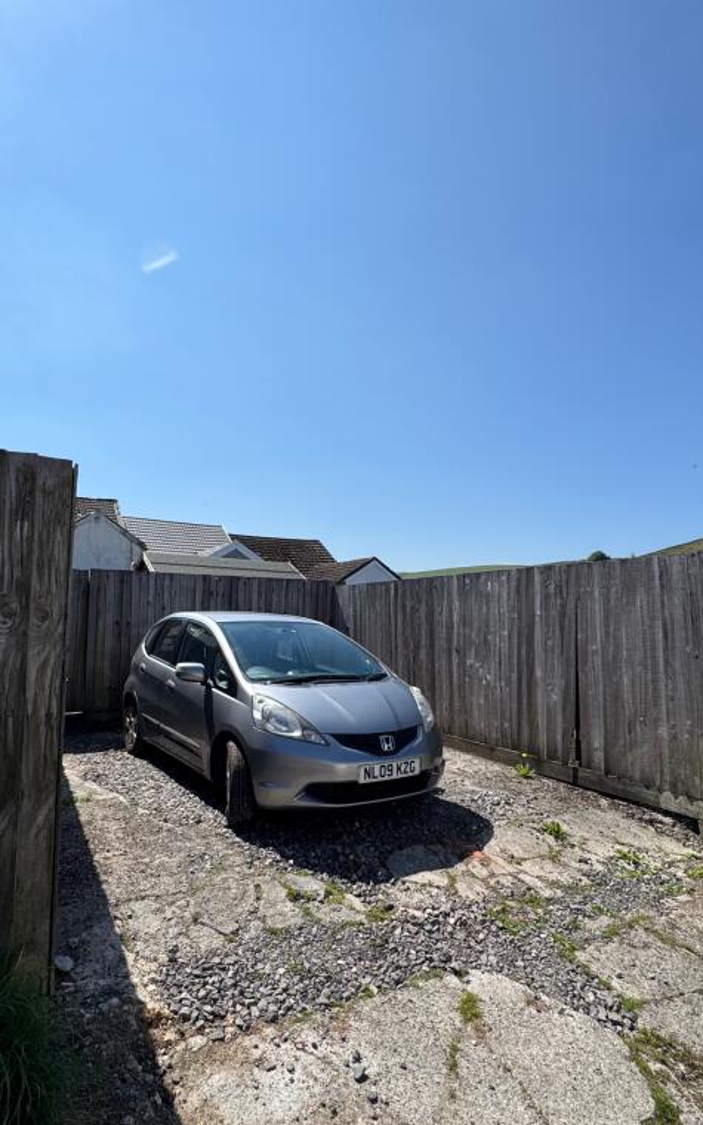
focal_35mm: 20
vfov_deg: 85.1
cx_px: 308
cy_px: 567
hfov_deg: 59.5
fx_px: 613
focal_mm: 2.22
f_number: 2.2
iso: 50
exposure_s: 1/2584
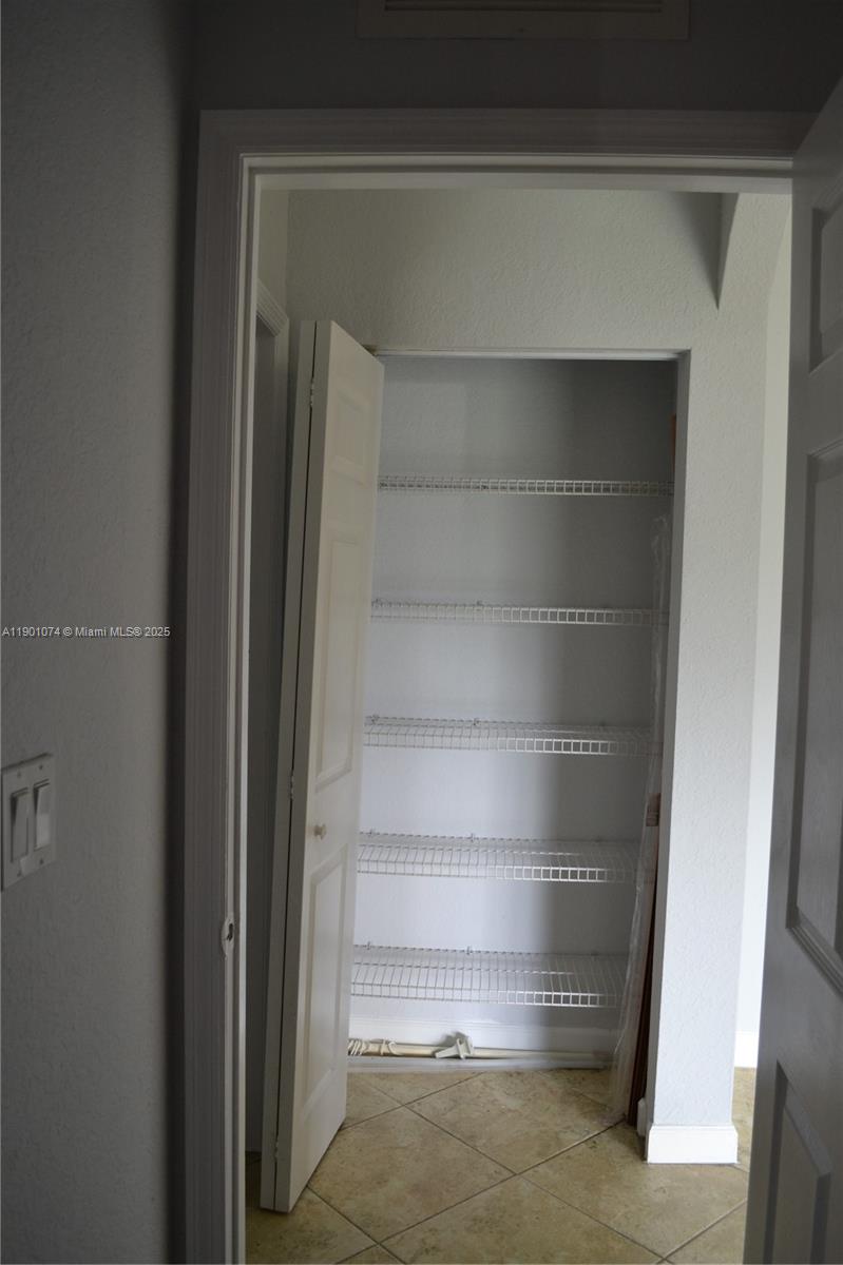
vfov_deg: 67.4
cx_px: 422
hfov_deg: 47.9
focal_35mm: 27
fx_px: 949
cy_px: 632
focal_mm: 18
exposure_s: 1/60
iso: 400
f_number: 4
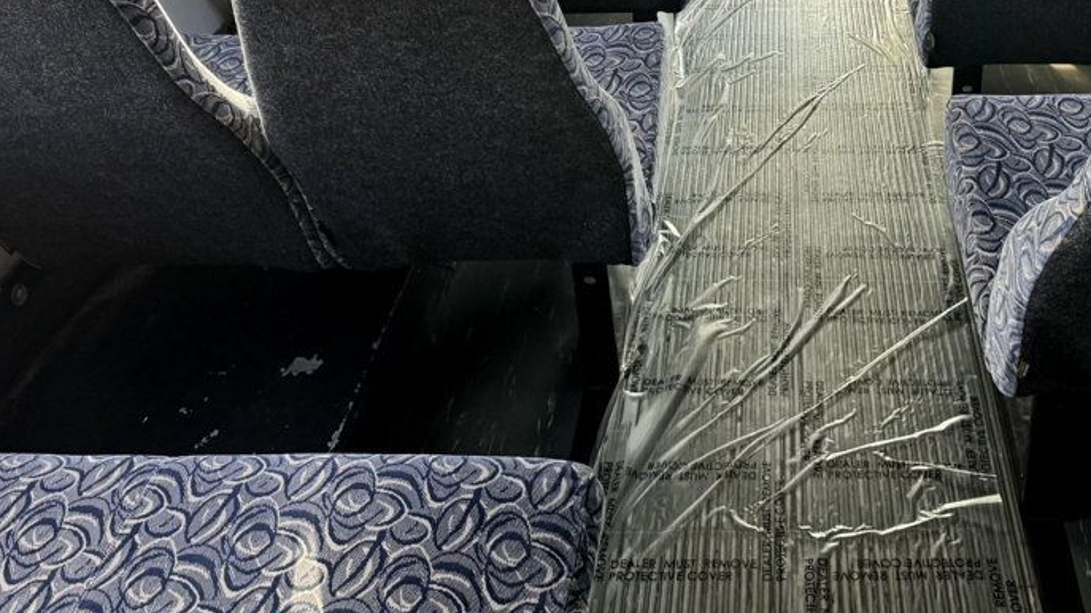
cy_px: 16
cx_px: 735
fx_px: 1128
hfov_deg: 50.6
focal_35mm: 39
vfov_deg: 28.7
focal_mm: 6.76
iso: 200
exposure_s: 1/75
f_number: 1.78
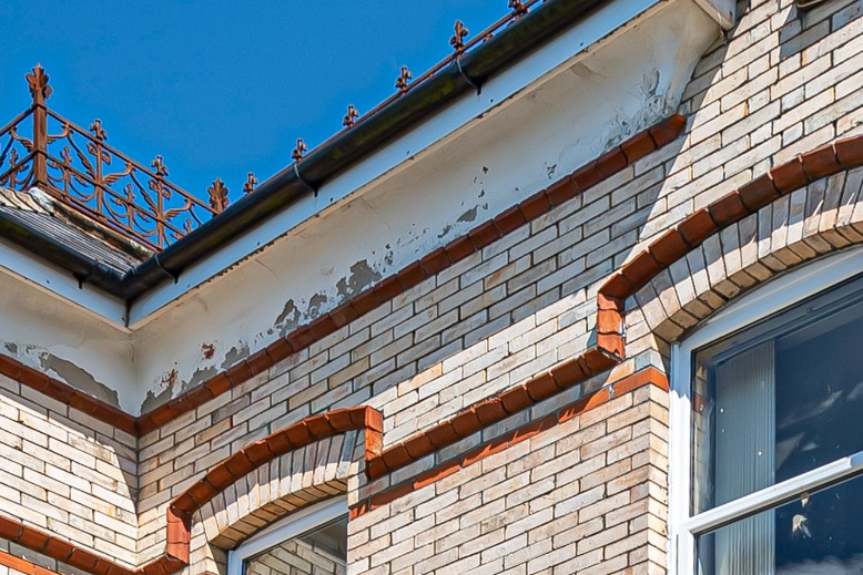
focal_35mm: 72
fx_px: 1726
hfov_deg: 28.0
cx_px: 504
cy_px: 608
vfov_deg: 18.3
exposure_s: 1/500
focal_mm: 16
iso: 200
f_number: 8
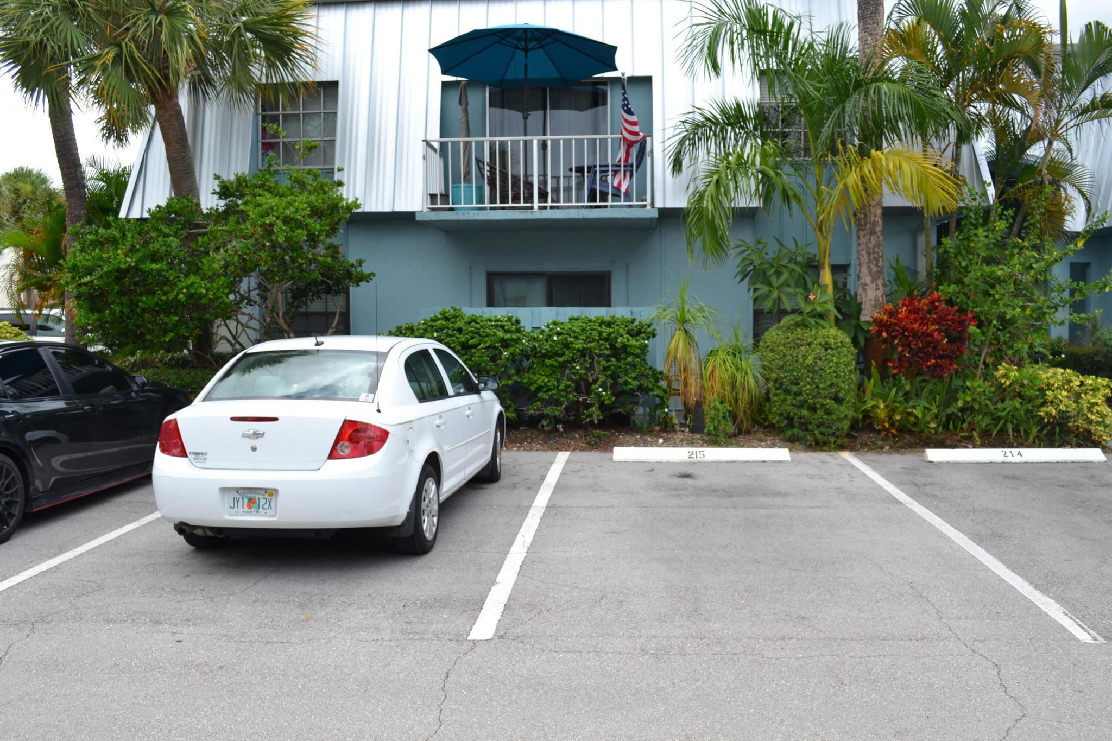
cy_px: 370
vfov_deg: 43.6
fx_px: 927
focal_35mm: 30
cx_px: 556
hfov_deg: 61.9
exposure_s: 1/160
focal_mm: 20
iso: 100
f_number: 7.1
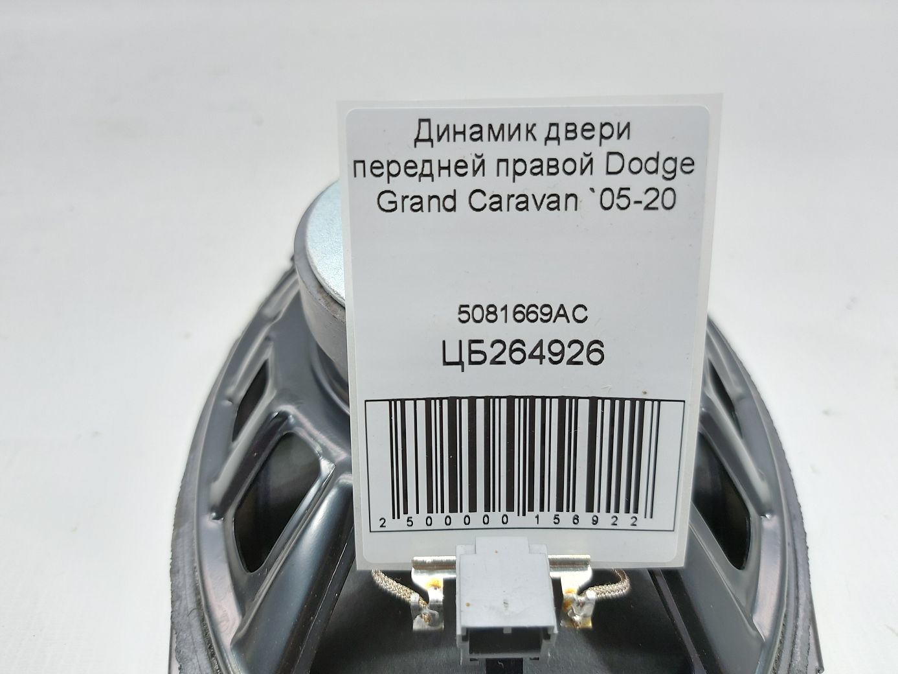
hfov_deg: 71.6
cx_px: 449
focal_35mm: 24
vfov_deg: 56.8
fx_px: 623
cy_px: 337
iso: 100
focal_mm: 5.23
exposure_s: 1/50
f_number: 1.8
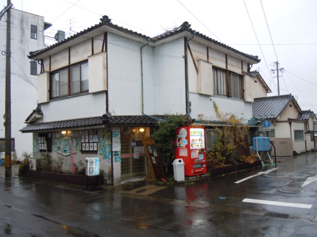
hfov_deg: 60.0
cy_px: 118
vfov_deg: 46.8
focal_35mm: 30
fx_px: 275
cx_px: 158
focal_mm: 5.4
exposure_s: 1/60
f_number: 3.5
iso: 250
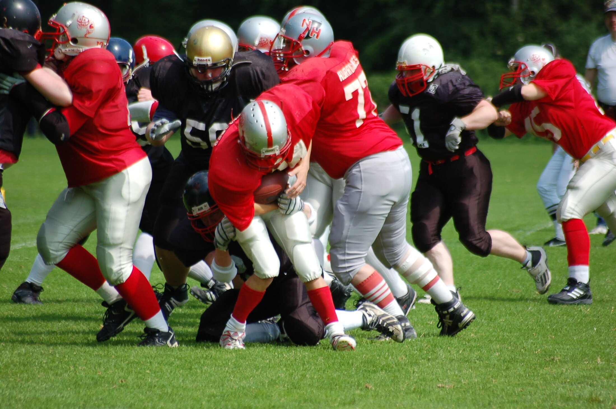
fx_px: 6917
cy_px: 204
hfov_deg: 5.1
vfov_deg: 3.4
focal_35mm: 405
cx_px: 308
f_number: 5.6
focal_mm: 270
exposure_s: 1/1000
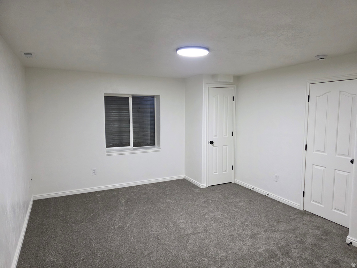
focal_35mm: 23
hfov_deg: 73.9
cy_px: 134
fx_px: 237
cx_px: 178
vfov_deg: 58.9
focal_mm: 6.3
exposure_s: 1/120
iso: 500
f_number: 1.7
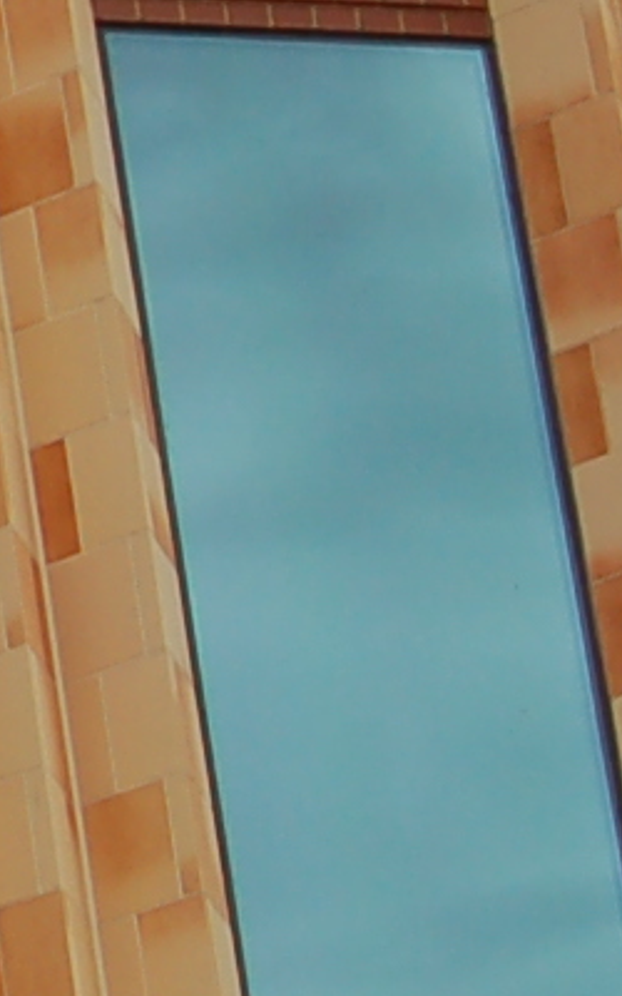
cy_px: 95
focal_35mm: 322
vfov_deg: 6.5
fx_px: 8733
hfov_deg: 3.9
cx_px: -1819
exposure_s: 1/400
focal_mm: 28
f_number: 10
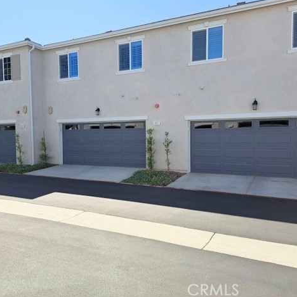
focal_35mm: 29
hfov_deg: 55.5
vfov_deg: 55.6
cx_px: 129
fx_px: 282
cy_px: 147
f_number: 1.8
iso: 50
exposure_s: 1/1629
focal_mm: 5.23
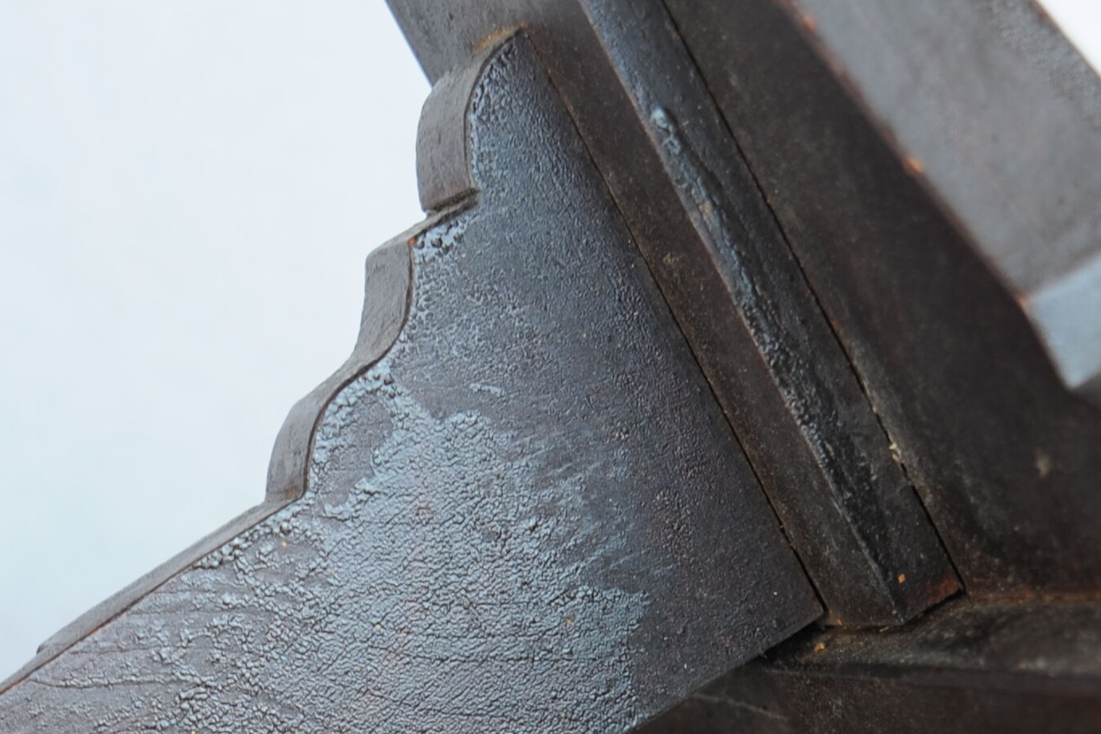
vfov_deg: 12.2
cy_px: 968
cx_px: 223
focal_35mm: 109
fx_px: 3334
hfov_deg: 18.6
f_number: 4.5
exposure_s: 1/50
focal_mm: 35
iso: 200
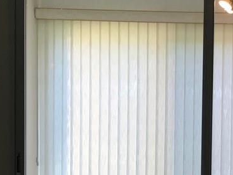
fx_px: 518
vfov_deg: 19.1
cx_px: 212
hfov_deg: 24.6
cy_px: 120
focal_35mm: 77
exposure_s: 1/127
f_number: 1.8
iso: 20
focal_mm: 3.99
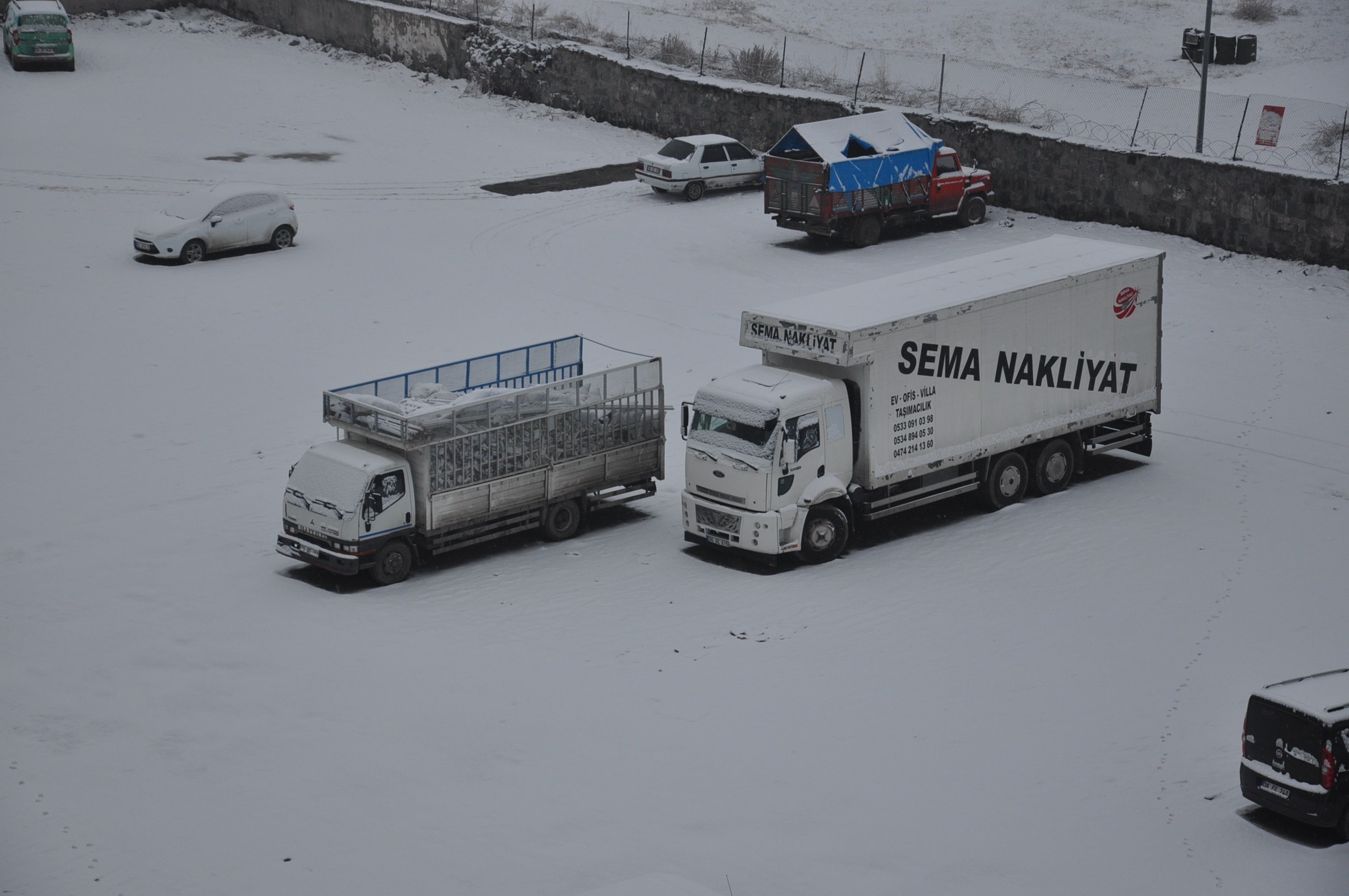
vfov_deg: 13.8
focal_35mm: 99
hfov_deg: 20.6
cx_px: 674
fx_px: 3705
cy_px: 448
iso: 400
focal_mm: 66
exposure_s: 1/100
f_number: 5.3
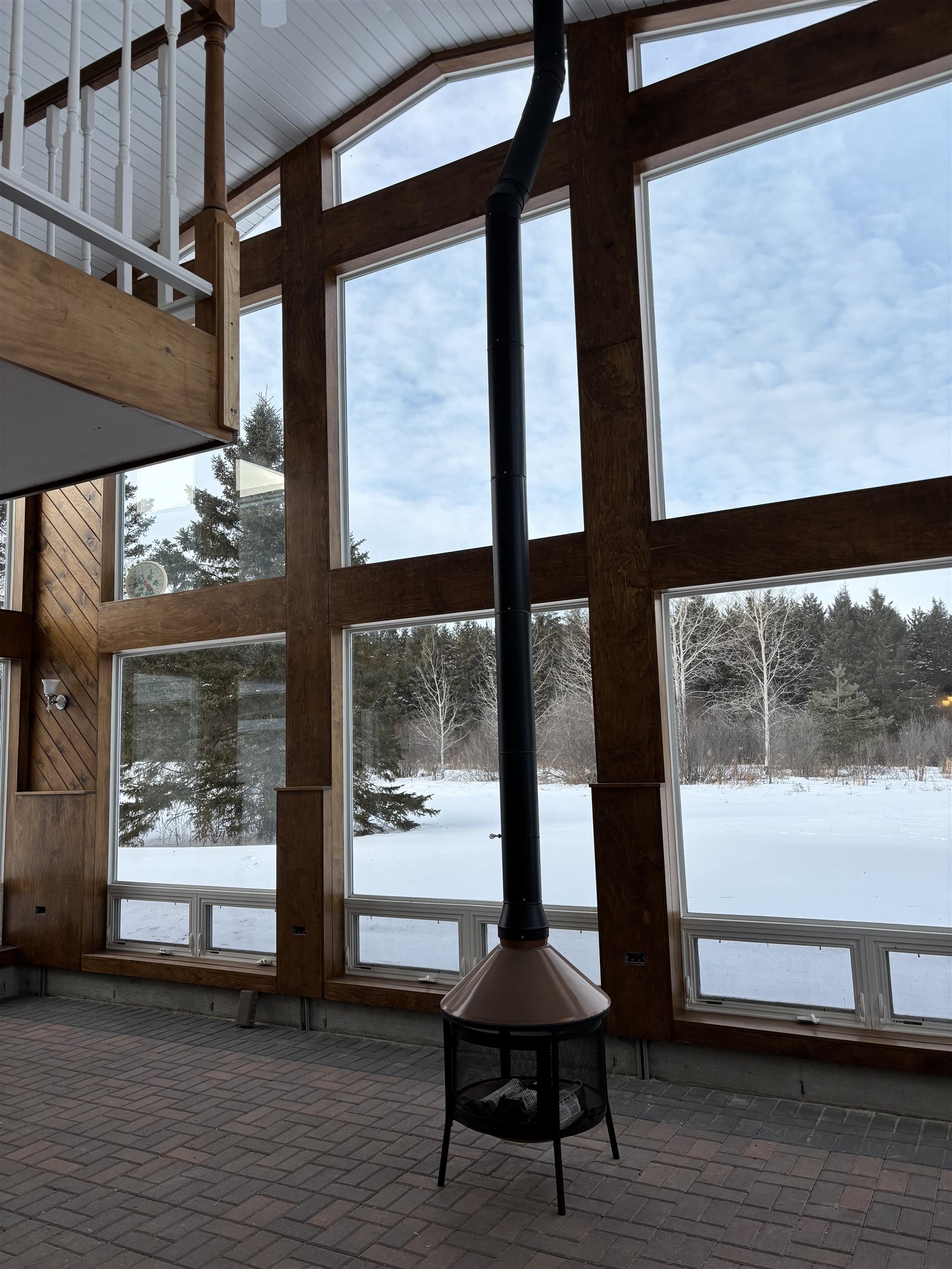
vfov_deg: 67.3
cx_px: 476
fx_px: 953
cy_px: 634
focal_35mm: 26
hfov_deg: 53.1
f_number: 1.6
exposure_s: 1/1220
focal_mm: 5.96
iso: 50
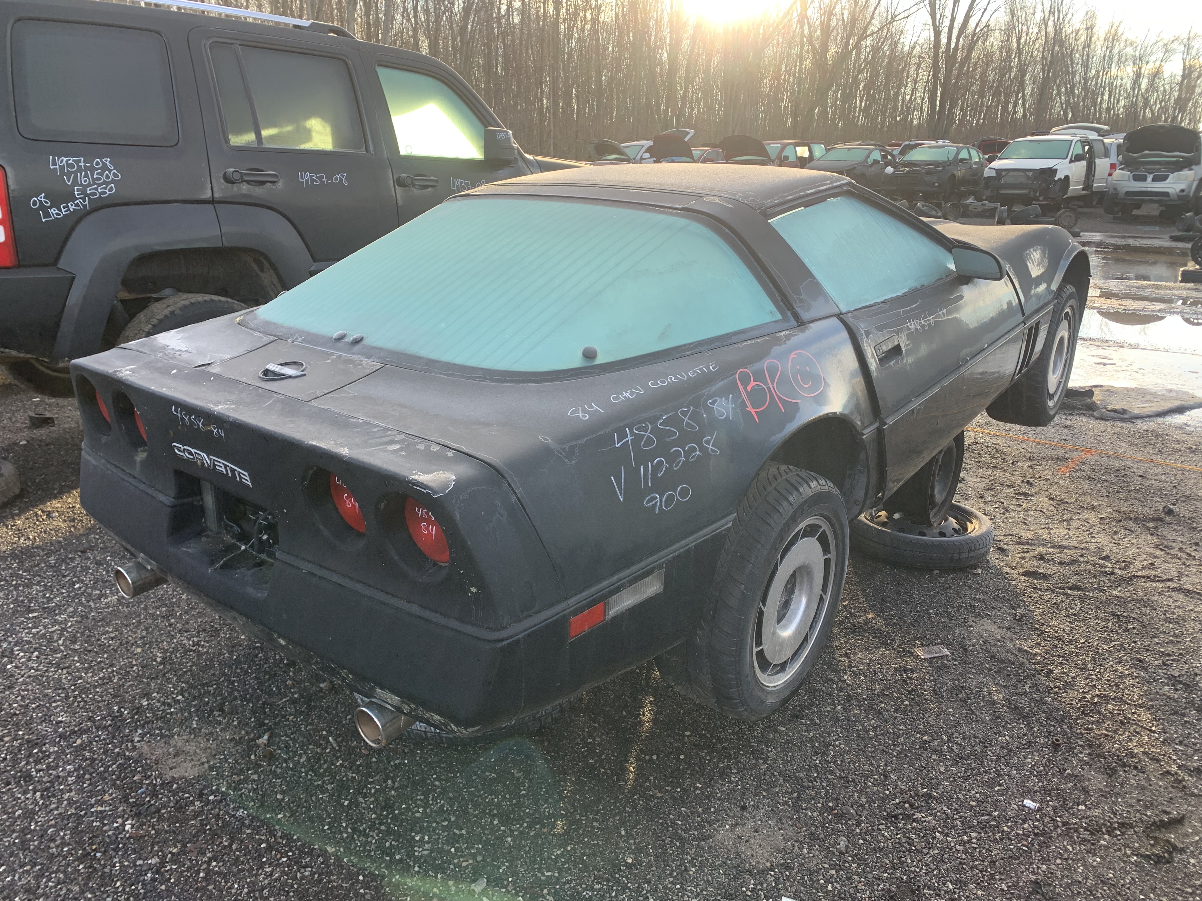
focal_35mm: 26
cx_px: 601
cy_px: 450
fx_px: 903
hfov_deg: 67.3
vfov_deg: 53.1
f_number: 1.8
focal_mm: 4.25
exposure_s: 1/121
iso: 25
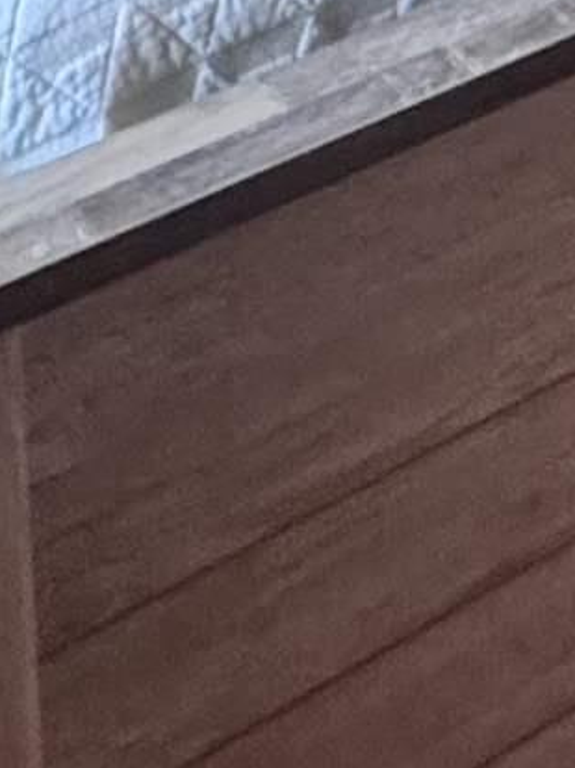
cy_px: -1352
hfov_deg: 13.9
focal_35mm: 104
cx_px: 649
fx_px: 2306
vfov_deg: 12.2
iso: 400
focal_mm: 2.22
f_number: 2.2
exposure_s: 1/60
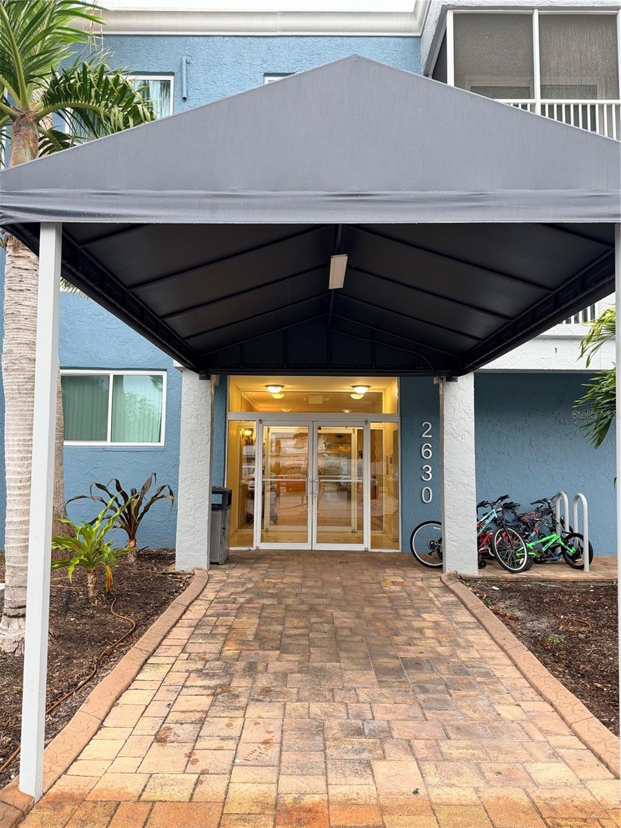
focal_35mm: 24
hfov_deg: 56.8
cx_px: 310
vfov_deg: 71.6
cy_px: 414
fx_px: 574
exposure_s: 1/60
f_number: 1.78
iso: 125
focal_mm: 6.76
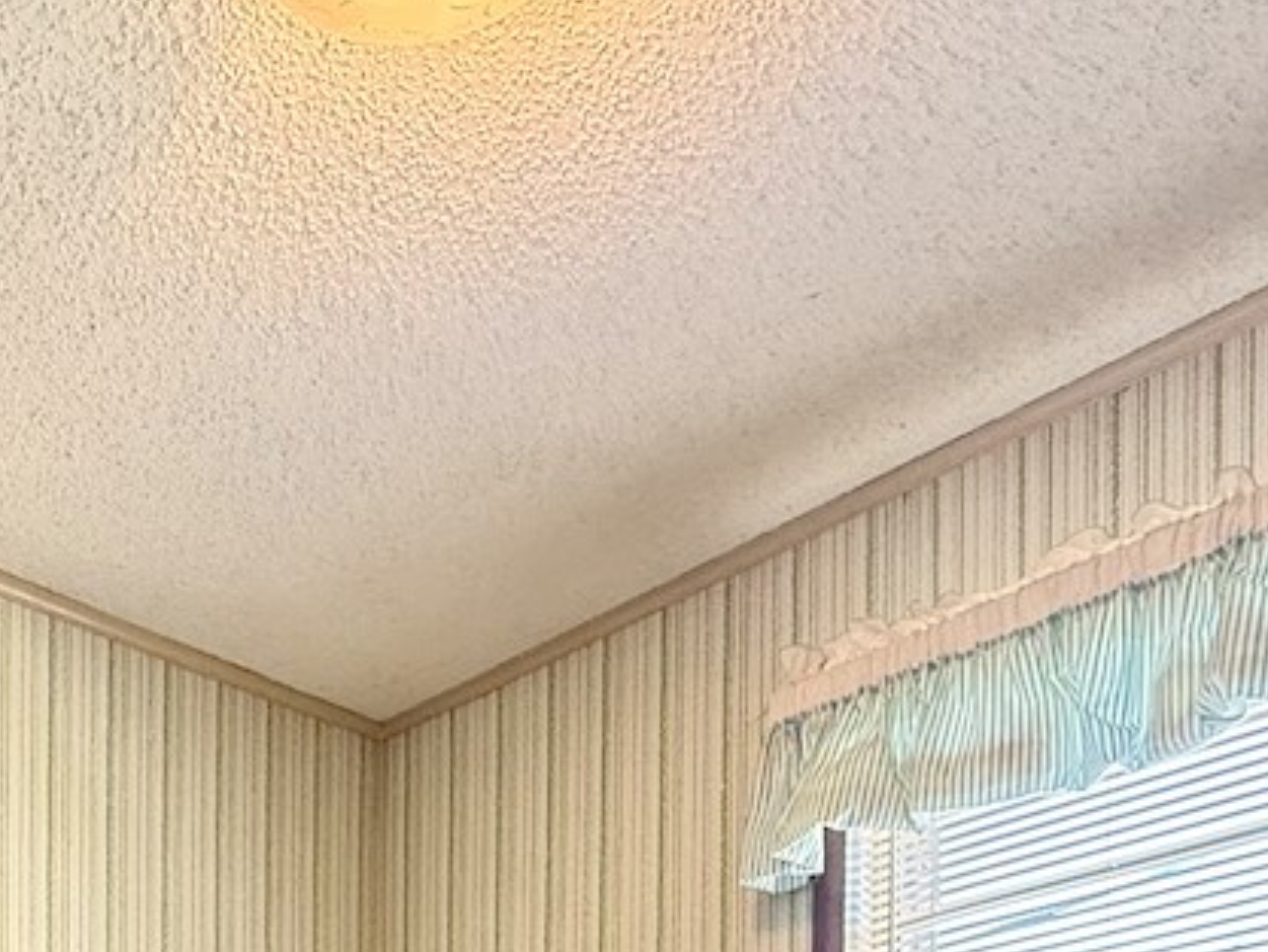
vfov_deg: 25.2
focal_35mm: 43
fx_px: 1576
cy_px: 1439
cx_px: 246
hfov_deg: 41.8
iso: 500
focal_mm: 2.22
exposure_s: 1/60
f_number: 2.2
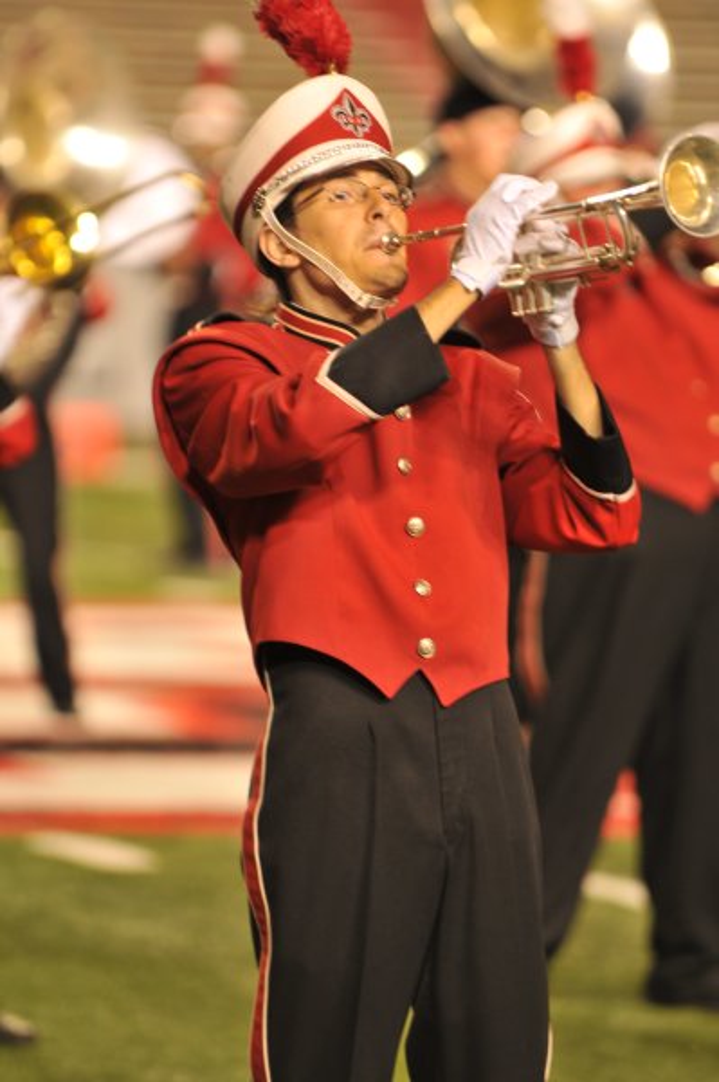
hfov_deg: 4.6
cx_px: 360
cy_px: 541
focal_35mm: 300
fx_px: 9002
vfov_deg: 6.9
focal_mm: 200
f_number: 2.8
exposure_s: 1/60
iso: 280
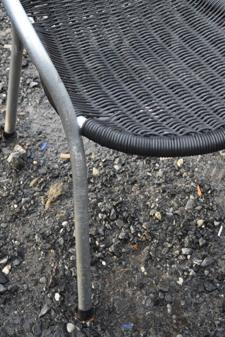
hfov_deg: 20.3
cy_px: 47
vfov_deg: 29.1
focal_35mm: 67
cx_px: 134
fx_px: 627
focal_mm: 24
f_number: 4
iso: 640
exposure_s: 1/250
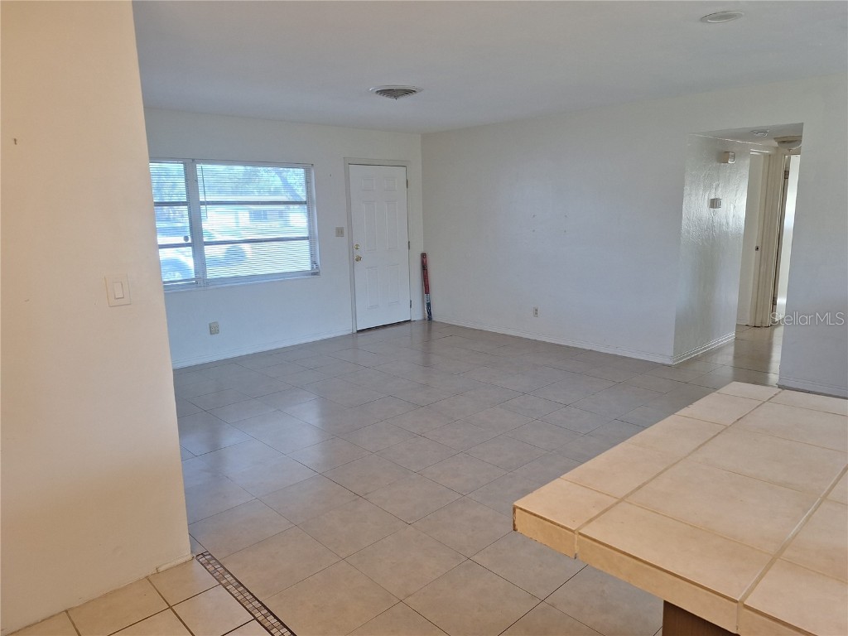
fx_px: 563
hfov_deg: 73.9
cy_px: 318
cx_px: 424
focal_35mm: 23
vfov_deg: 58.9
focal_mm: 5.54
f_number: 1.8
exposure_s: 1/40
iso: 80
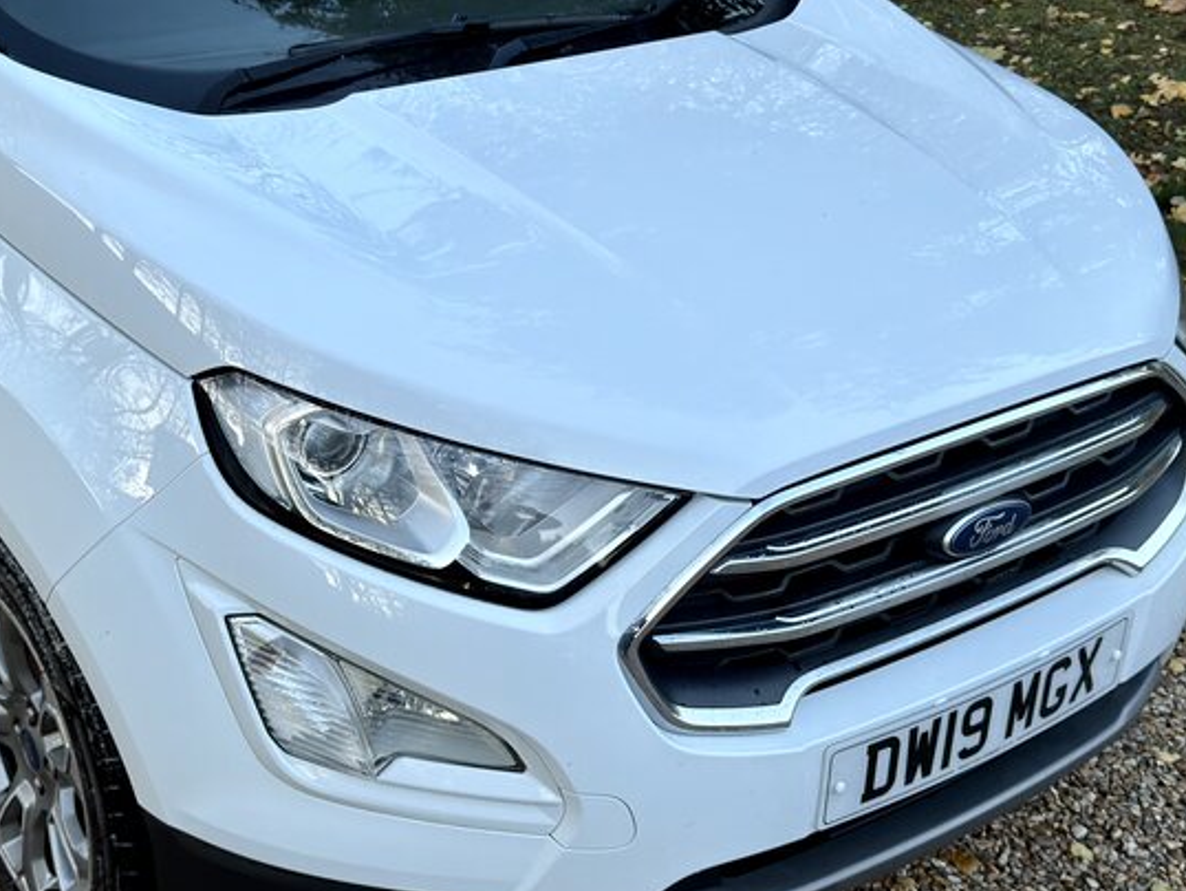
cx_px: 432
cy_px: 481
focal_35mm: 52
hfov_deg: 36.6
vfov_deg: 28.0
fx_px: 1782
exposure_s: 1/60
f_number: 1.78
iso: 200
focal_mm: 6.76
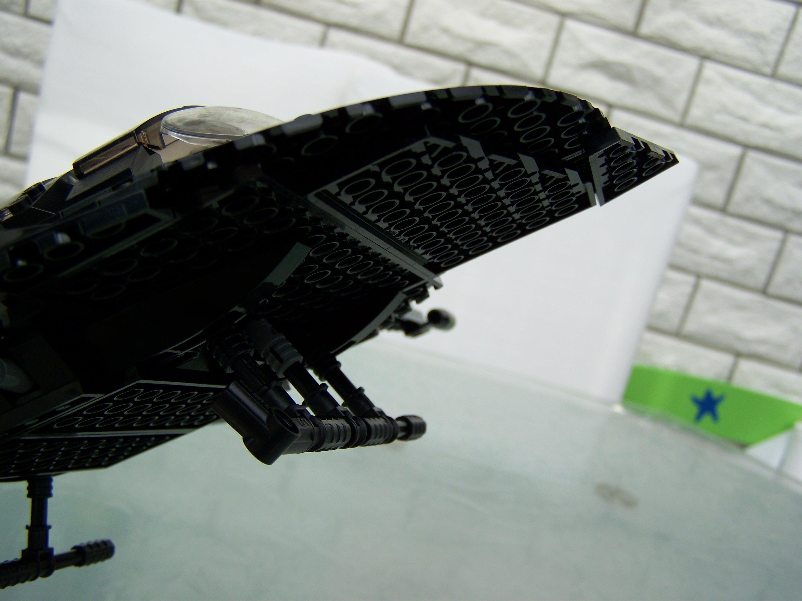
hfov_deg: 49.0
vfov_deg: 37.7
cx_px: 401
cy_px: 300
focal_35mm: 38
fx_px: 880
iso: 64
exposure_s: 1/250
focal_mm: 6.3
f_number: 2.8
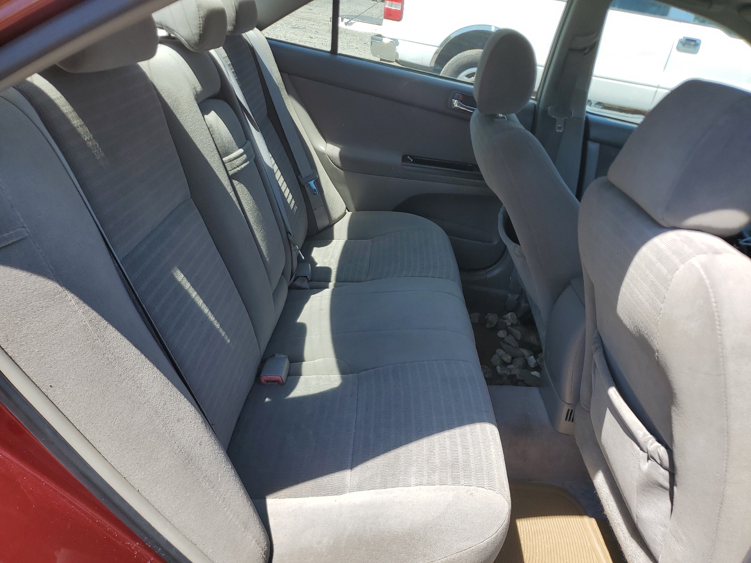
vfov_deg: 53.1
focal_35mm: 26
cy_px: 282
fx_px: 564
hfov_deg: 67.3
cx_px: 376
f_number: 1.5
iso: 50
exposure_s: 1/1000
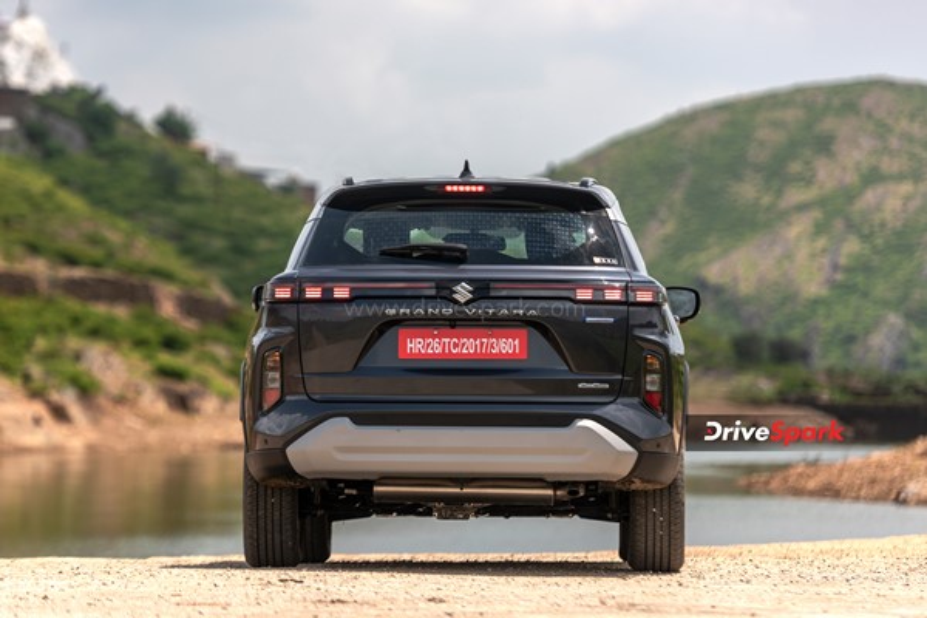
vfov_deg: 9.1
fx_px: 3862
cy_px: 309
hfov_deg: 13.7
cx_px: 464
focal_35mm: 150
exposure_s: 1/1000
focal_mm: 150
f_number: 2.8
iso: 50
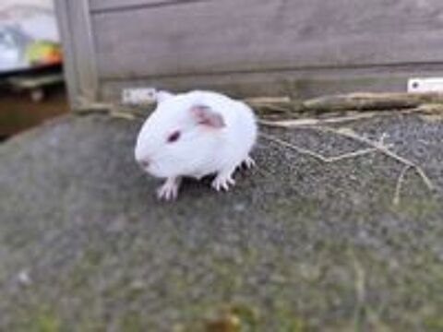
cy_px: 166
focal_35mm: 23
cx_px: 222
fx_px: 294
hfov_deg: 73.9
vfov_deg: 58.9
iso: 100
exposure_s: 1/100
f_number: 1.65
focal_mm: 6.19
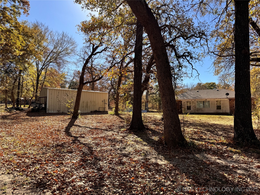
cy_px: 98
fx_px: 180
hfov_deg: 71.6
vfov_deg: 56.8
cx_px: 130
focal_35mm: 24
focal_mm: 6.76
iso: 80
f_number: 1.78
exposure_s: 1/2105
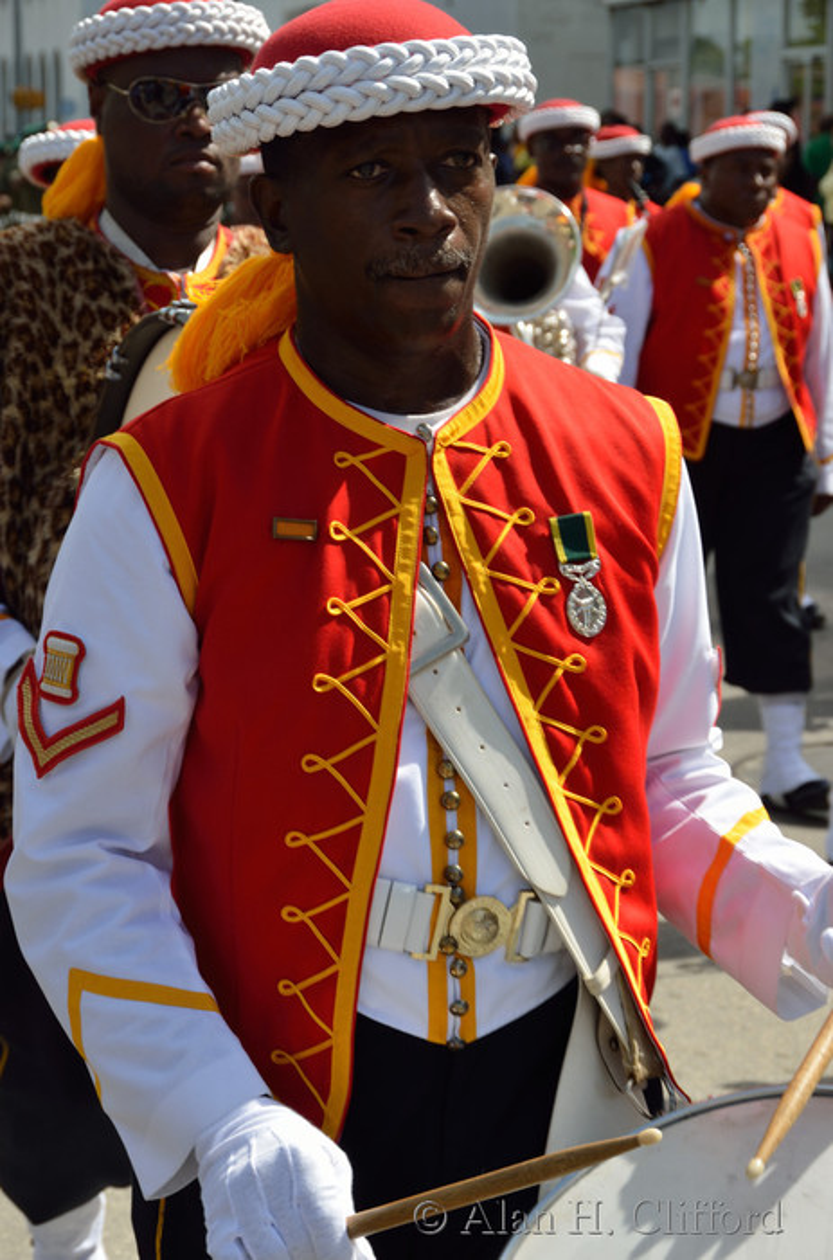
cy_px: 630
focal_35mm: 90
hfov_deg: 15.1
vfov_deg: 22.7
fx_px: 3141
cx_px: 416
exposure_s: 1/250
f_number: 8
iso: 100
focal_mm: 60
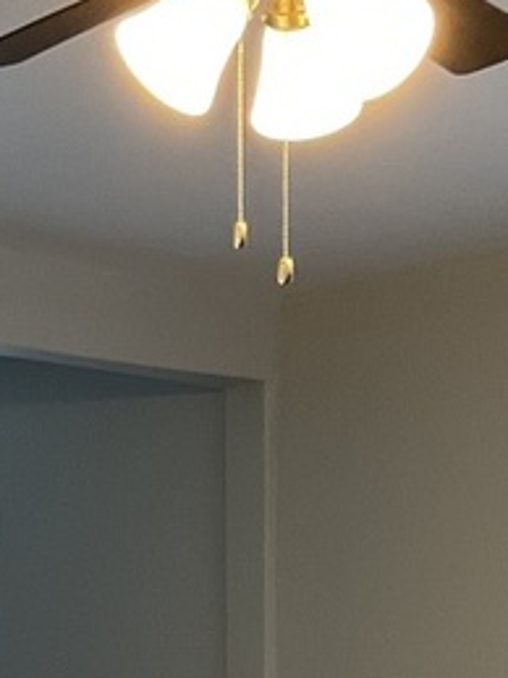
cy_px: 1144
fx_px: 2370
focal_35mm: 121
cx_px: 60
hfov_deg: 12.2
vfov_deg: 14.6
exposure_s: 1/60
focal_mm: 3
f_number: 1.8
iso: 125
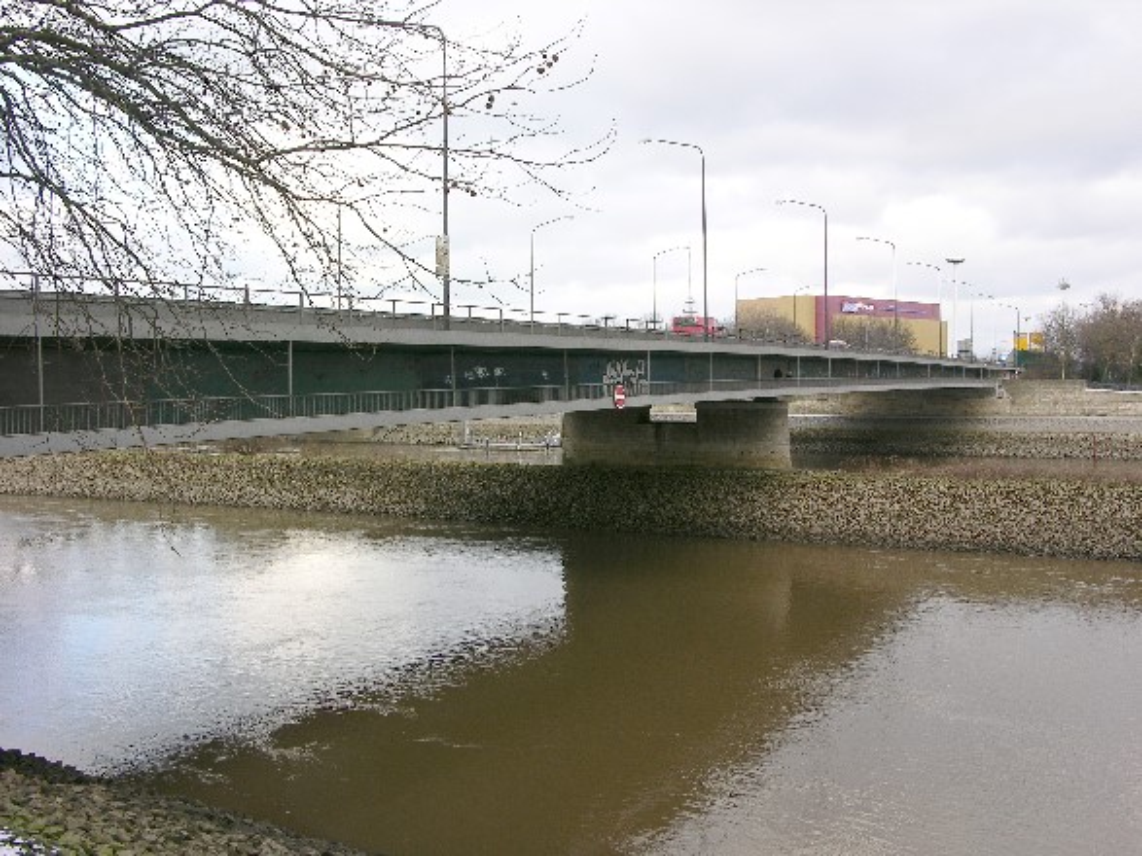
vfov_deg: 40.7
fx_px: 1154
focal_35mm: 35
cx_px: 571
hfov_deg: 52.6
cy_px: 428
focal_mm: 8.9
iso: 50
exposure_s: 1/52
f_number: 5
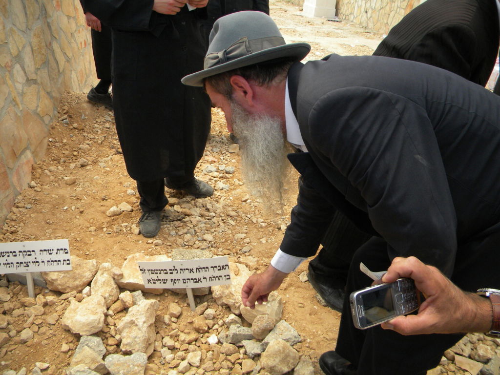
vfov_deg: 49.7
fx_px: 404
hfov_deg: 63.4
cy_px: 188
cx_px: 250
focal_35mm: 28
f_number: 3.5
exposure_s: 1/500
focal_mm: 5
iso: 127
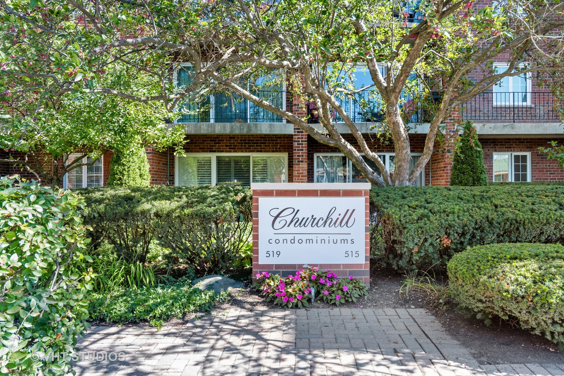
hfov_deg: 67.4
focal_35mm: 27
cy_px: 188
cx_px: 282
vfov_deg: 47.9
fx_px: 423
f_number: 8
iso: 320
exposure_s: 1/250
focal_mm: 18
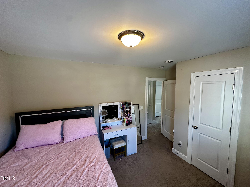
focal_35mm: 14
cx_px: 125
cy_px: 94
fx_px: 101
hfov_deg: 102.1
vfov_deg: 85.7
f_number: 2.2
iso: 160
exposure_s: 1/60
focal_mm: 2.22
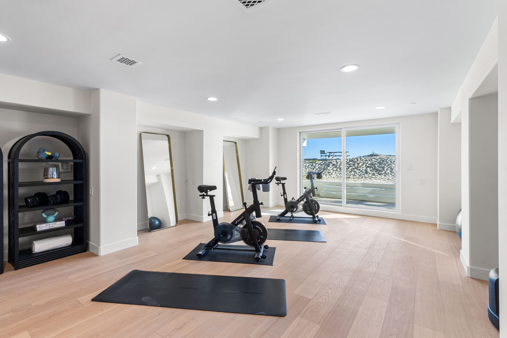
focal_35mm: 16
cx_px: 254
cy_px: 169
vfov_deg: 73.8
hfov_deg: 96.7
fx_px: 225
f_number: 8
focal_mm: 16
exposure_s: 1/5
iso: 100
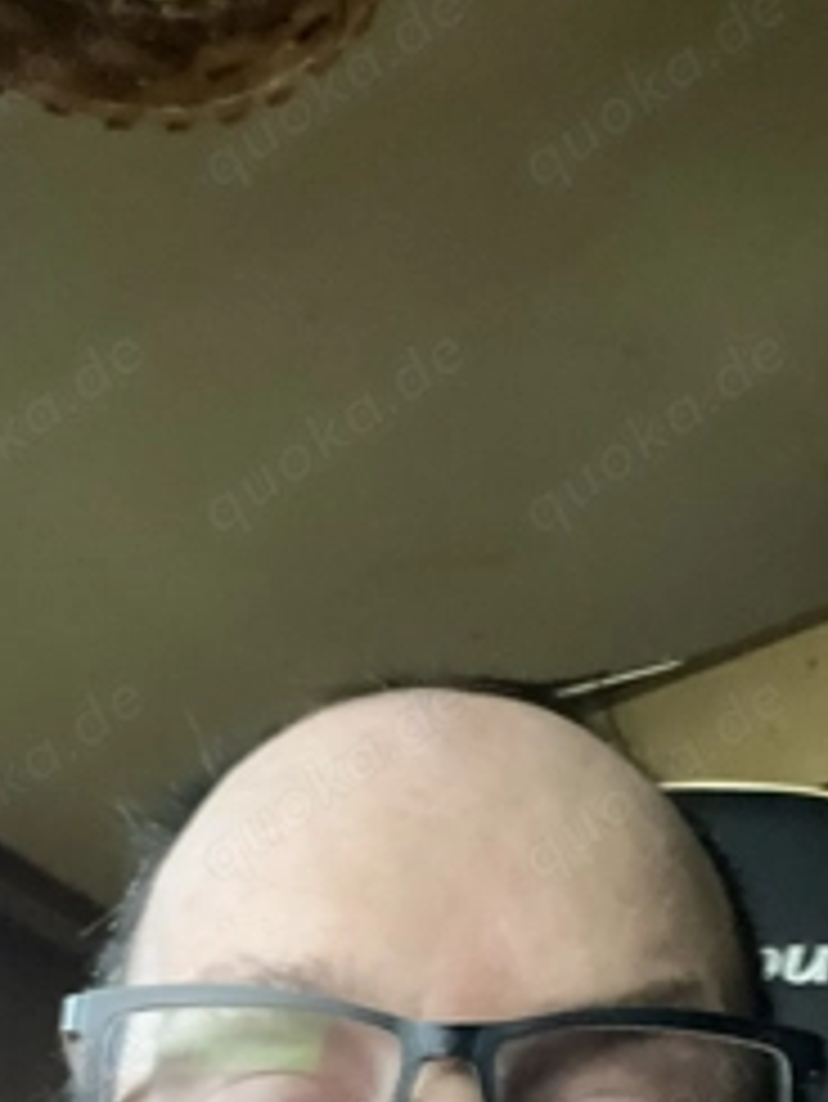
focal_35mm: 49
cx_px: 477
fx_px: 1561
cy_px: 841
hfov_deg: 29.7
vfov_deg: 37.8
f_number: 2.2
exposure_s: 1/17
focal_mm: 2.71
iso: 800
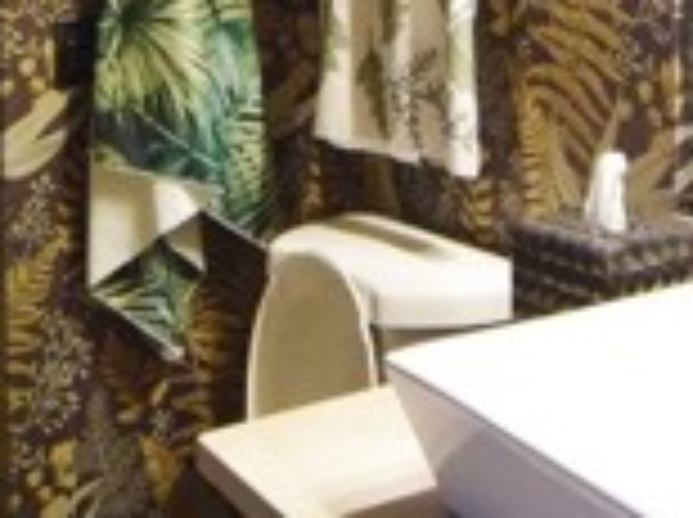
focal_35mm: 60
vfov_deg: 22.2
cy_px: -126
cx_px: 382
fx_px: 1199
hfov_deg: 32.2
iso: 1600
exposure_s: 1/60
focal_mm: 10
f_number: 3.5
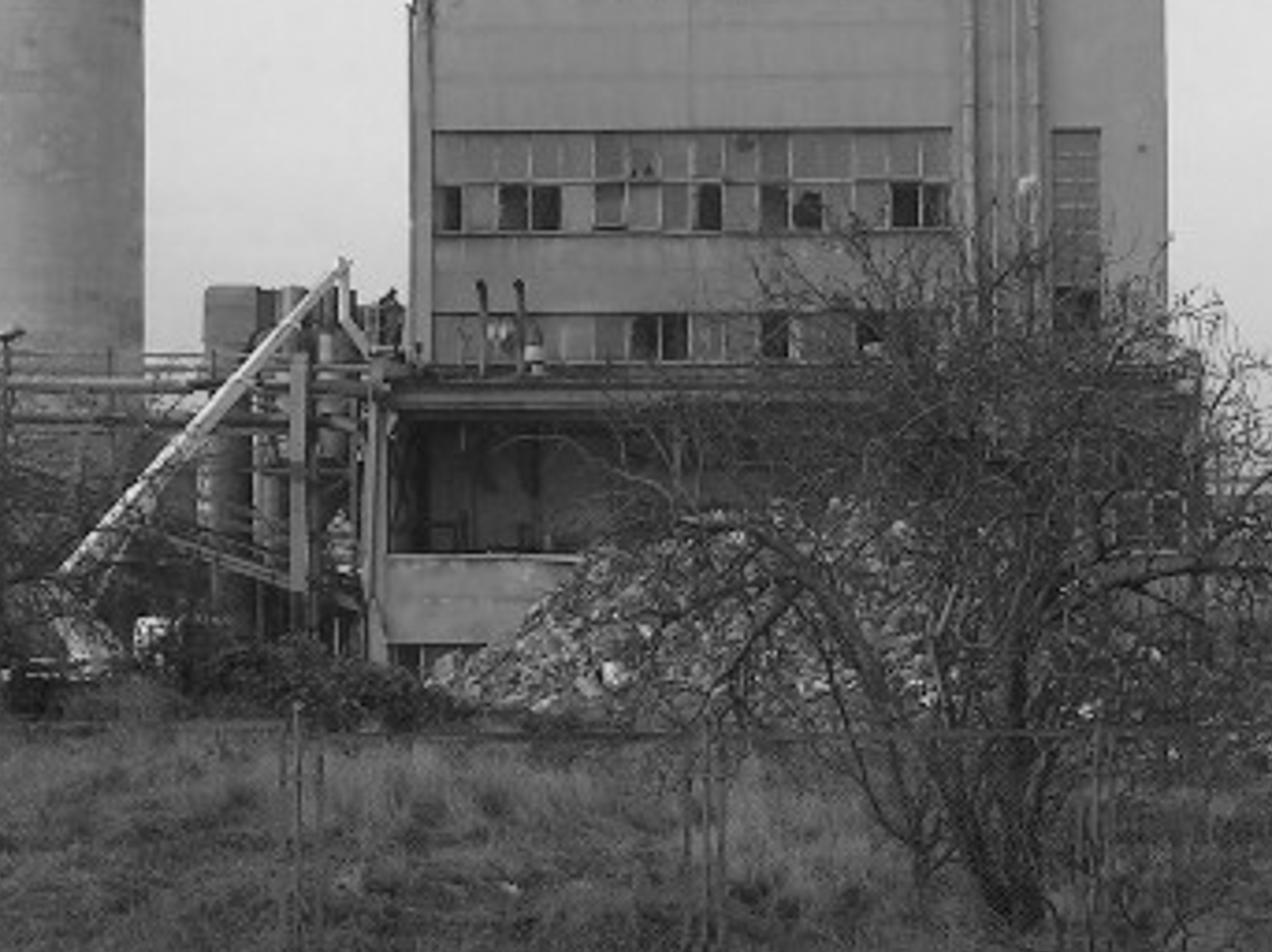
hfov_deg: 22.0
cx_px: 811
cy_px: 257
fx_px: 3268
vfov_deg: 16.5
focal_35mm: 89
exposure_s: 1/125
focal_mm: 6.3
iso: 50
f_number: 5
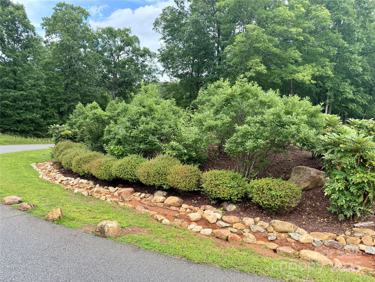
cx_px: 188
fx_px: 260
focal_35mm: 24
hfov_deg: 71.6
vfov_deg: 56.8
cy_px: 141
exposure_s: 1/757
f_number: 1.78
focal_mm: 6.76
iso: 100
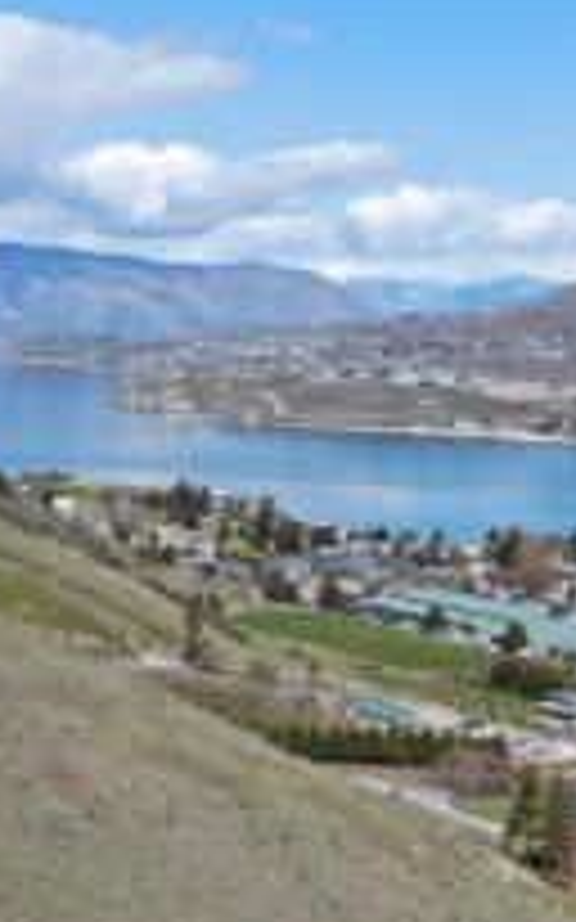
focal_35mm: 64
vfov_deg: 31.8
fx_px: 1609
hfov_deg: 19.9
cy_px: 585
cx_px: 58
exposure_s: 1/1250
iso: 100
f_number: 3.1
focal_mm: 5.33
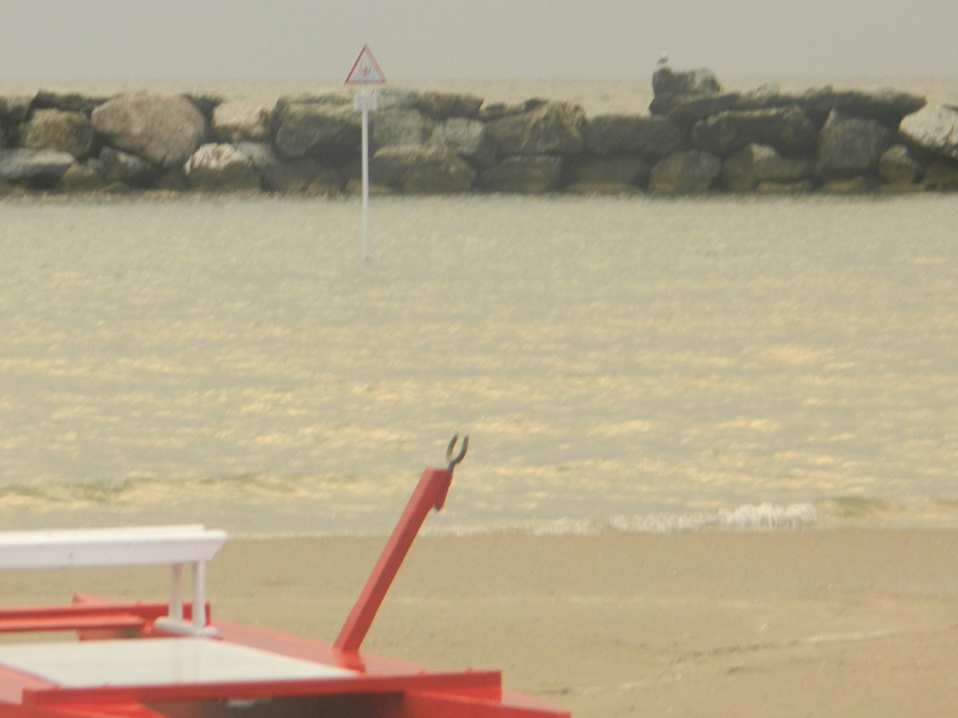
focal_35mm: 252
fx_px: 6972
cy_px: 408
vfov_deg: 5.9
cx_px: 423
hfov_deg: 7.9
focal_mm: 27
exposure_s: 1/60
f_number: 4.9
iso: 110
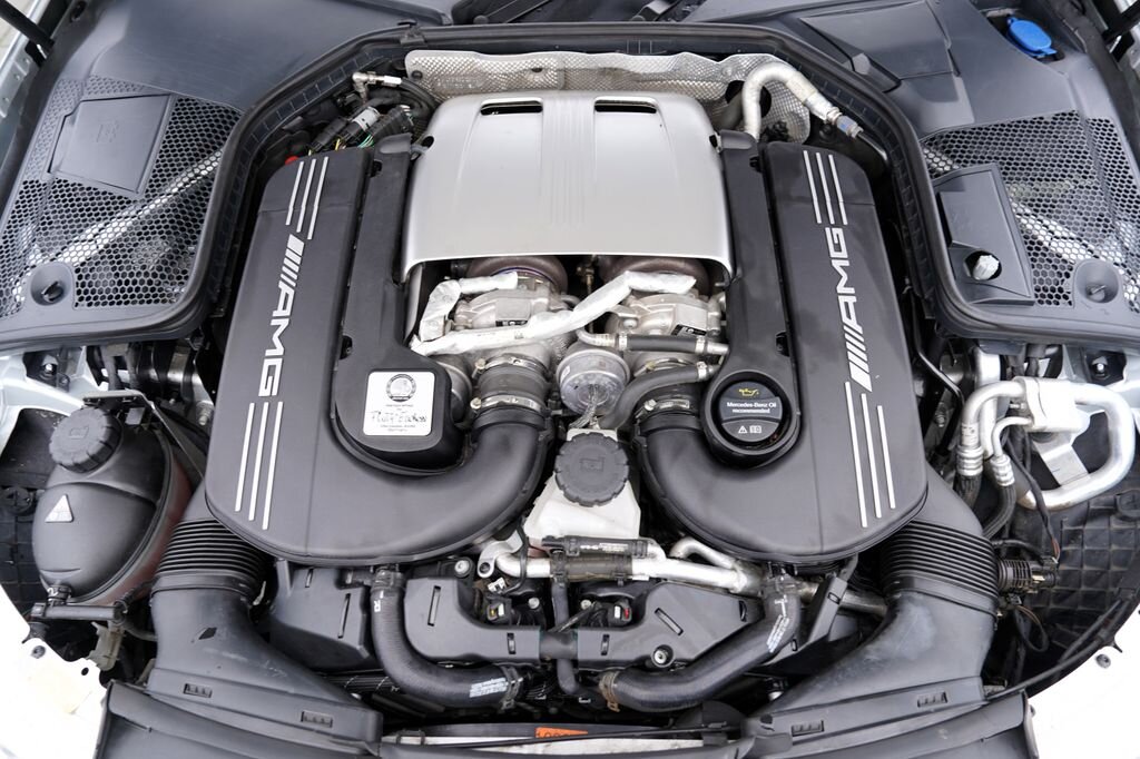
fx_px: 760
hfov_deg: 73.8
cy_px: 380
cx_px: 570
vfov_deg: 53.1
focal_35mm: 24
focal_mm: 24
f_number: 4
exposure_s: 1/60
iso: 100
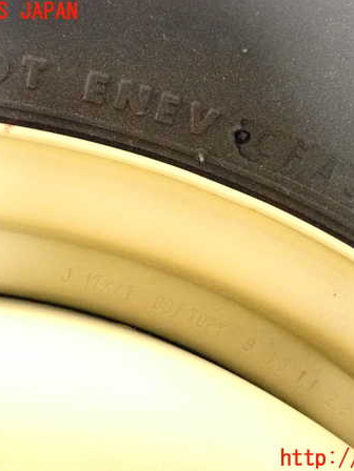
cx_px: 202
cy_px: 236
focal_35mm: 63
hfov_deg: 23.3
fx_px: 859
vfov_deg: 30.7
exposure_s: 1/125
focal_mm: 8.4
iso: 5000
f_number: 3.1
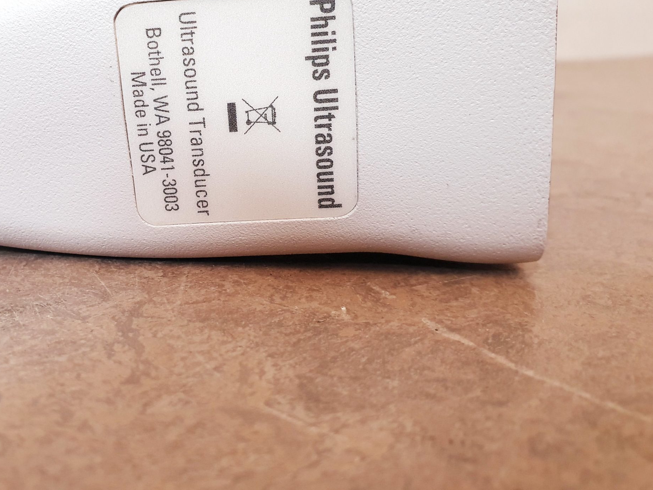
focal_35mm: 36
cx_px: 205
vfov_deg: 39.3
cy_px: 170
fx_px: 679
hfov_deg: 50.2
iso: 320
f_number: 2.4
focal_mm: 4.3
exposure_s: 1/33
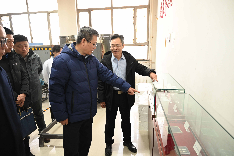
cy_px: 78
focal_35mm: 24
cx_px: 117
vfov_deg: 53.1
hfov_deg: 73.7
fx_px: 156
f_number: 4
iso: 1600
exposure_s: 1/40
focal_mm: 24
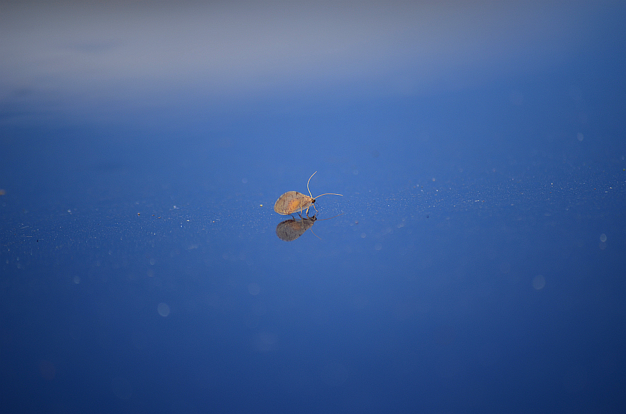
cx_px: 313
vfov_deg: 4.6
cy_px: 207
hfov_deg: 6.9
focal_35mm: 300
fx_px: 5205
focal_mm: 200
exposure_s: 1/640
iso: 200
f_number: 5.6
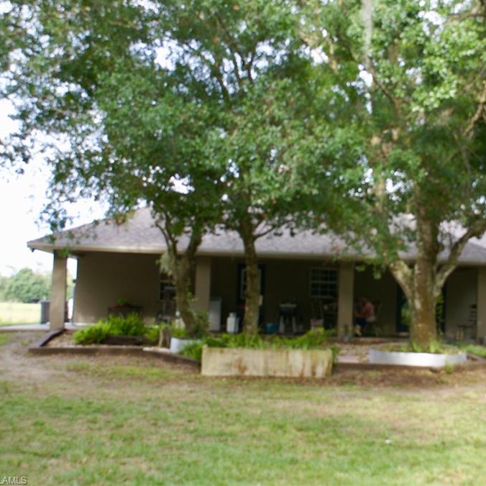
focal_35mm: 58
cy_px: 241
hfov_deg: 29.2
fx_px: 921
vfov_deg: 29.6
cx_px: 344
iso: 100
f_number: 5.6
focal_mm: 30
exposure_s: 1/50
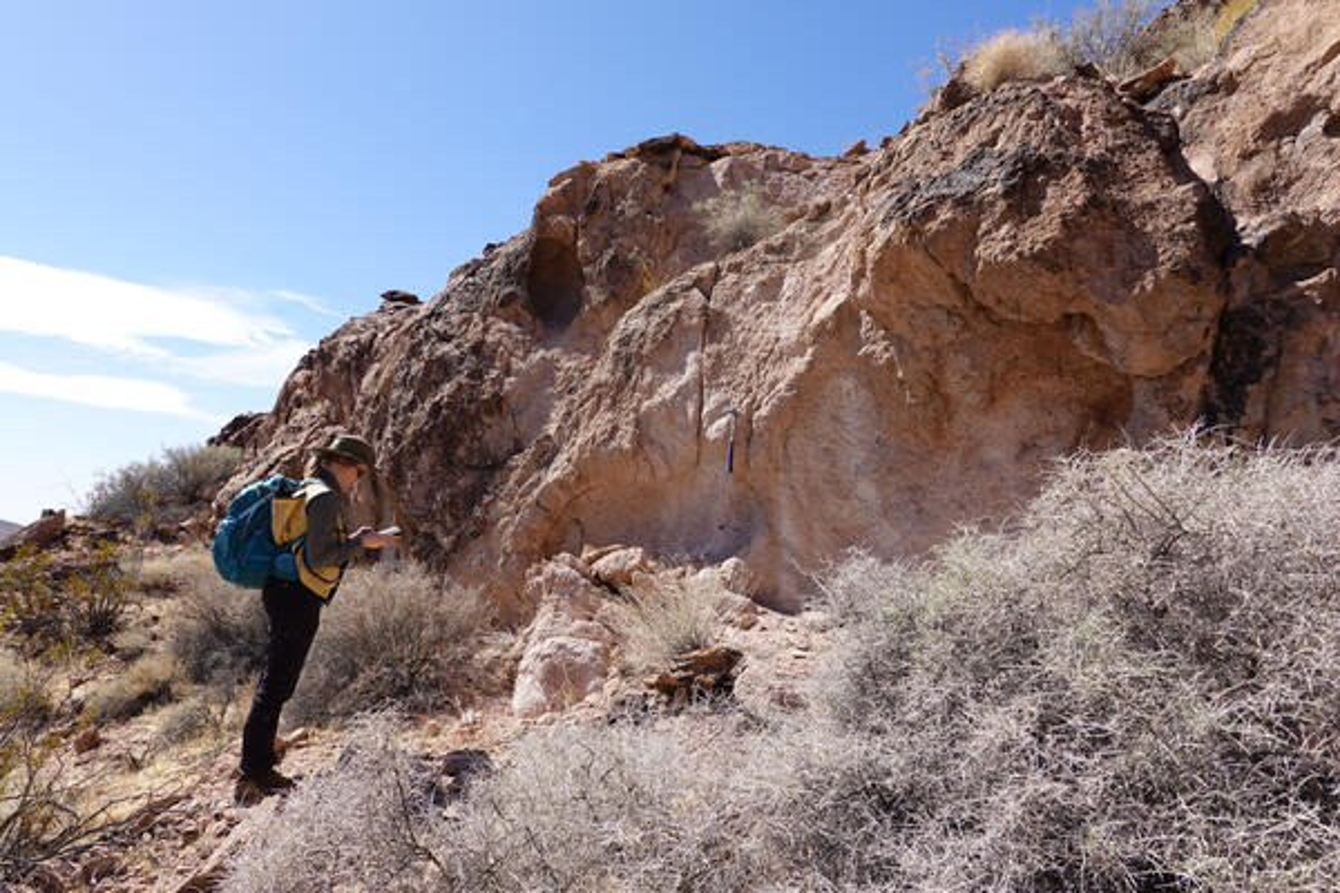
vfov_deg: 53.1
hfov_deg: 73.7
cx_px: 670
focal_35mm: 24
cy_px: 446
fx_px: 893
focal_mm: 9
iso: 100
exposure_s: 1/320
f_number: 5.6
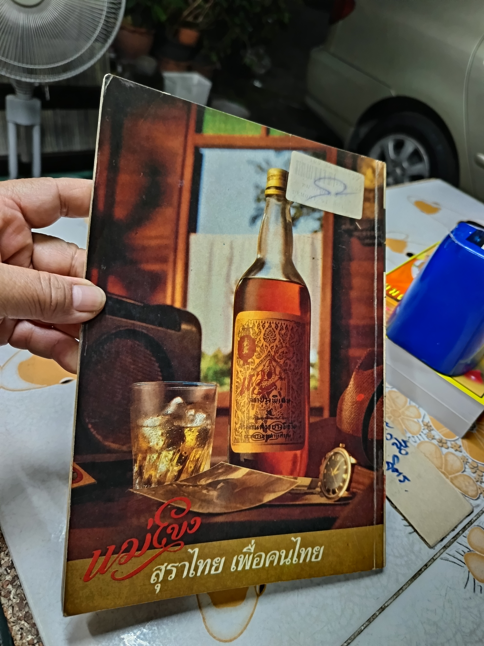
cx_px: 242
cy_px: 323
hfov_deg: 56.8
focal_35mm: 24
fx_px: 447
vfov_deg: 71.6
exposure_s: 1/20
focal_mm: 5.31
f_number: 1.7
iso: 1746
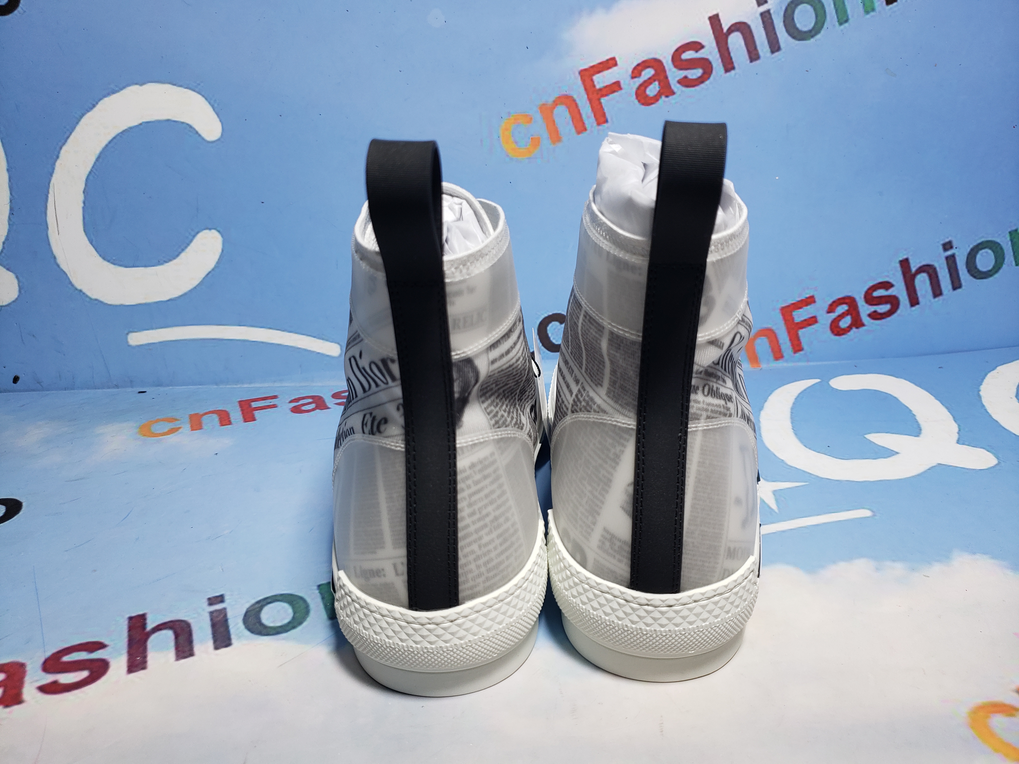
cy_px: 382
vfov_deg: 53.1
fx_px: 765
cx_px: 510
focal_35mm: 26
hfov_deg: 67.3
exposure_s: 1/342
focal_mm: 4.3
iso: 50
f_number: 1.5
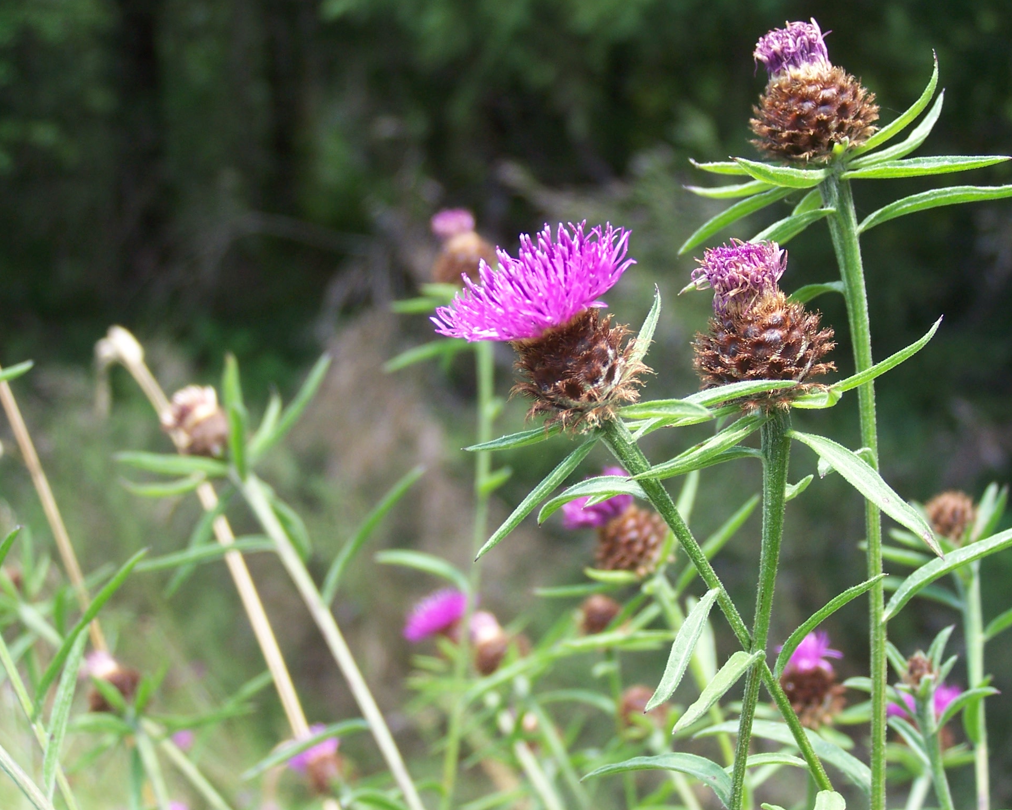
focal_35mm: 70
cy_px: 405
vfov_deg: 21.9
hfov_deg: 27.1
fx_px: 2097
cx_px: 532
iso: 80
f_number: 3.2
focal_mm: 11.1
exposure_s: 1/125
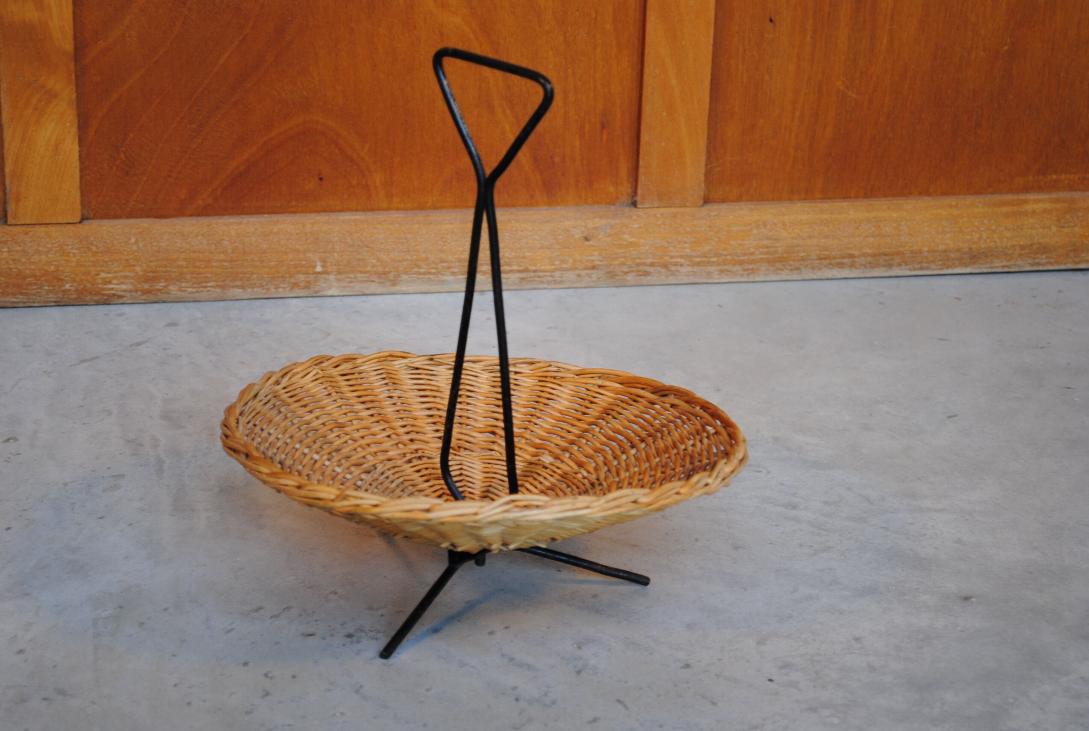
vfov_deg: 16.6
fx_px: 2501
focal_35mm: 82
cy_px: 366
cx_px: 544
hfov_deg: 24.6
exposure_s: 1/40
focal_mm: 55
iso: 200
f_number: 5.6
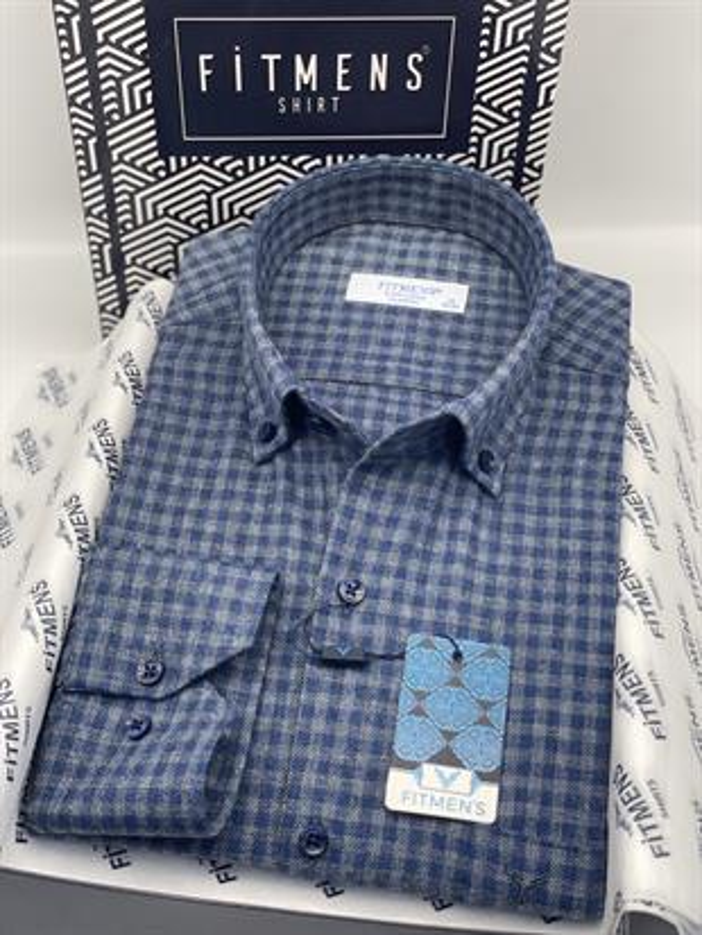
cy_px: 468
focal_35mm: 52
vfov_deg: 36.8
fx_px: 1405
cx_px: 351
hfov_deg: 28.0
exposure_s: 1/100
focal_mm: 6
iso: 50
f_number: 2
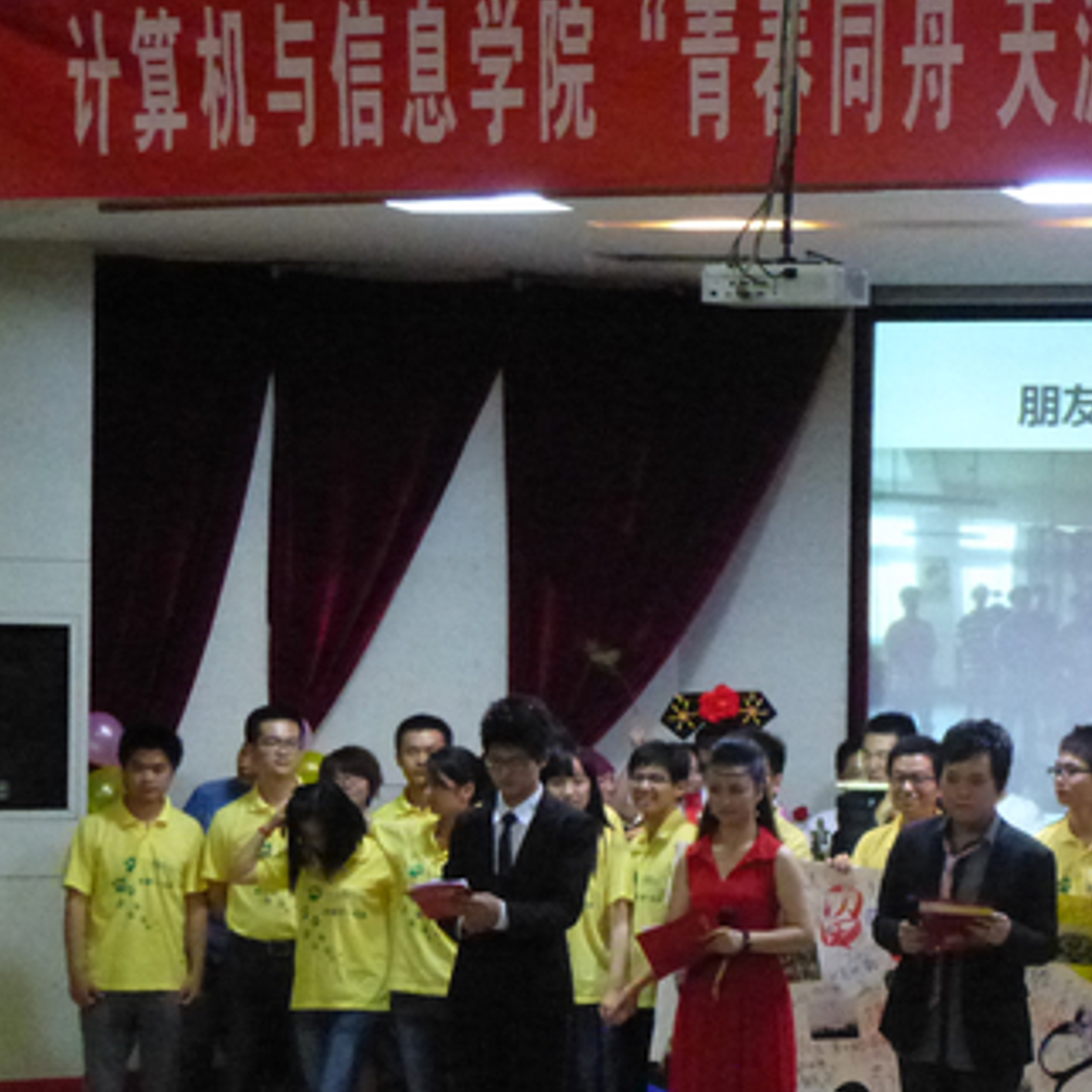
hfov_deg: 14.7
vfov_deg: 14.9
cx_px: 994
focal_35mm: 117
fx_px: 4176
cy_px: 705
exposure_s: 1/60
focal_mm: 12.7
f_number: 4.7
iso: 2500
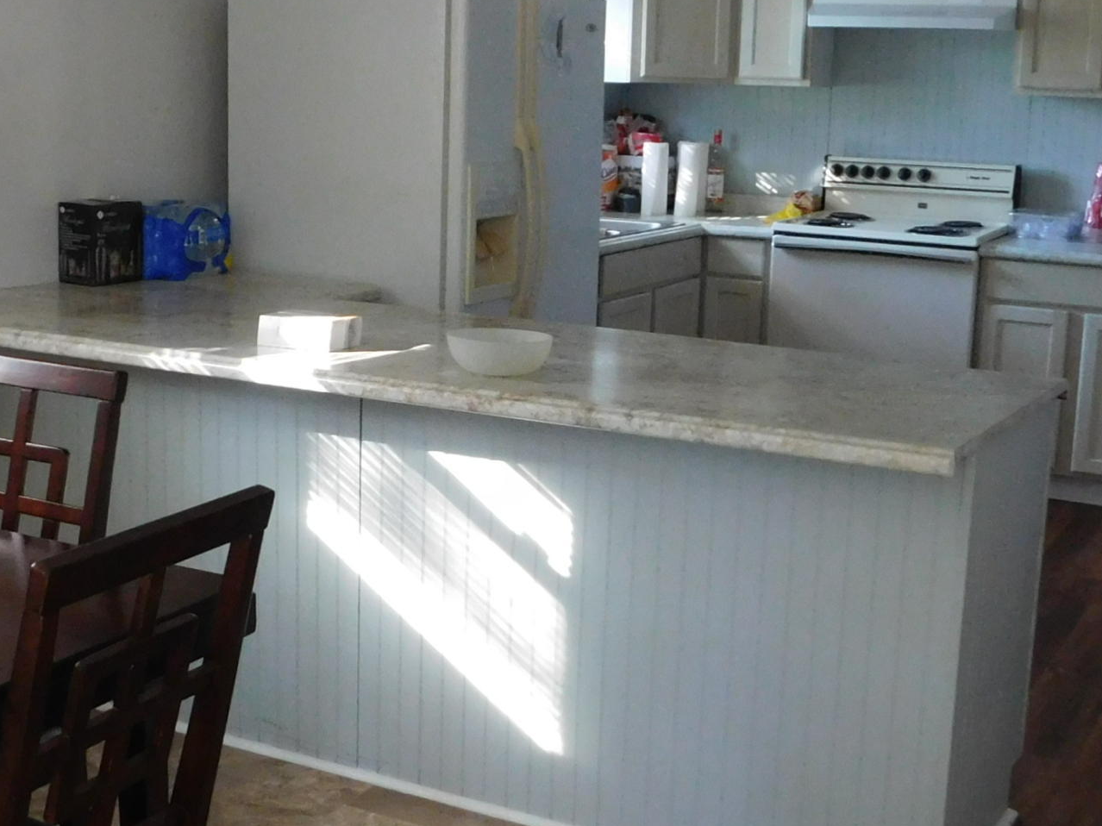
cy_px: 392
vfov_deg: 27.0
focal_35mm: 54
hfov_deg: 35.5
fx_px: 1719
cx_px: 463
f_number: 3
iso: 400
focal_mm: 4
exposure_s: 1/30
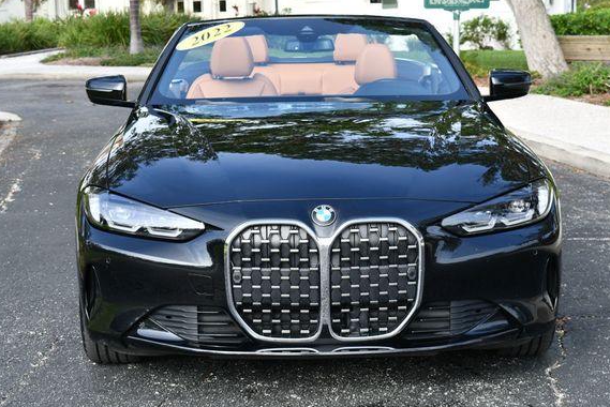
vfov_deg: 16.9
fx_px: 1373
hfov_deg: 25.0
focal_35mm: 81
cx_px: 315
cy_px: 183
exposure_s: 1/125
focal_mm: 36
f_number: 5.6
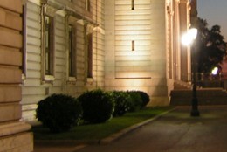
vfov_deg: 14.8
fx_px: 581
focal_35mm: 92
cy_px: 28
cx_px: 210
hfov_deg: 21.6
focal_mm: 4.7
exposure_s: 1/4.3
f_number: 2.6
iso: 50
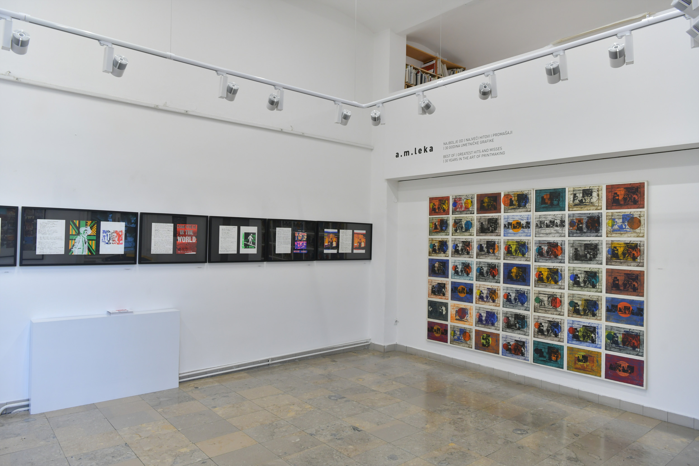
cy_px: 233
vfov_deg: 53.1
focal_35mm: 24
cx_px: 350
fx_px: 466
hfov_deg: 73.8
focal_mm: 24
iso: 640
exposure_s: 1/80
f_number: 5.6
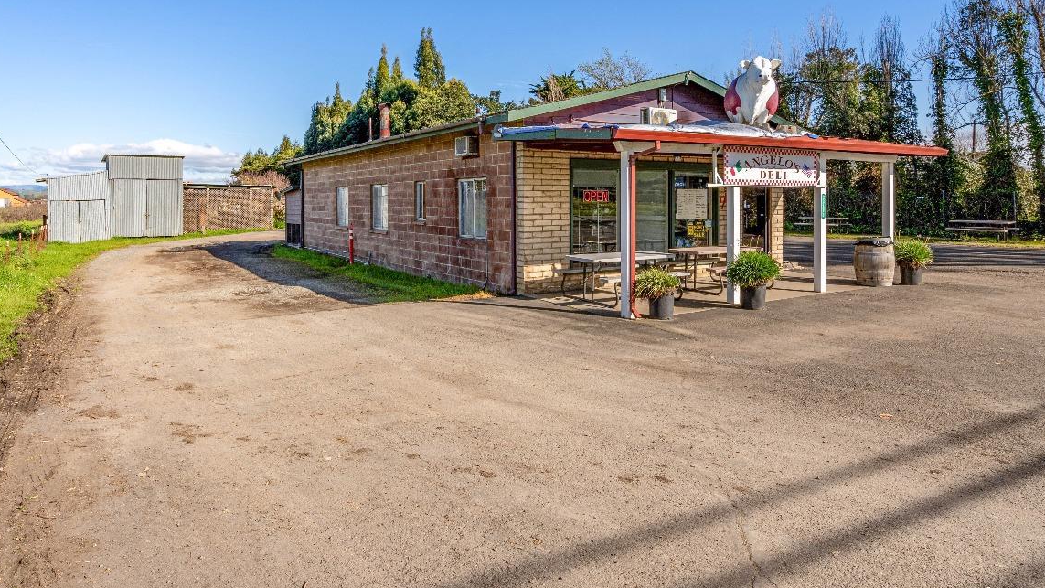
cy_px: 207
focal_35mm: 22
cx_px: 469
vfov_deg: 50.7
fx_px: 610
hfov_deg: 80.9
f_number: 11
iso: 320
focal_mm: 16
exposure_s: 1/320
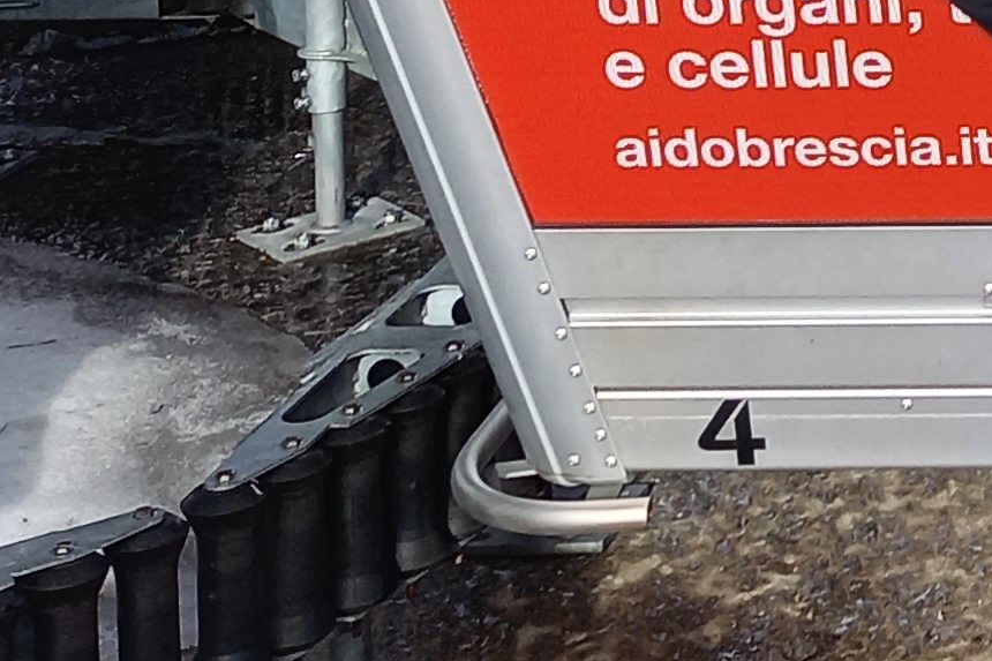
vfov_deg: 10.4
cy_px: -690
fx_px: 3333
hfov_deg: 14.9
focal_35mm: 121
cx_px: 1735
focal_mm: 4.65
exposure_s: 1/863
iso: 50
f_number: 1.8
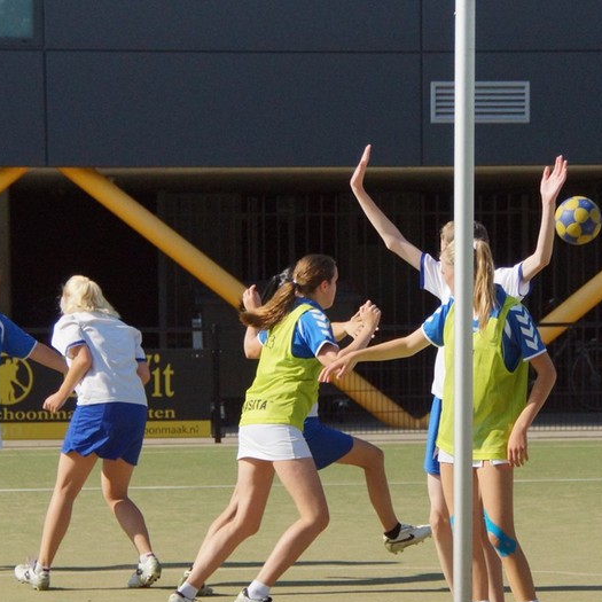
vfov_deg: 10.0
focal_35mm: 174
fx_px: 3424
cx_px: 459
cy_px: 374
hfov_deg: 10.0
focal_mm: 70
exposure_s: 1/5000
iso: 640
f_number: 5.6
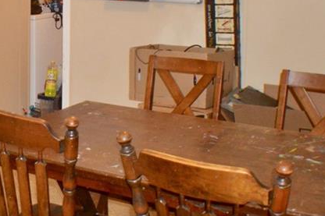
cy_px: 21
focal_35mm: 96
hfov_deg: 20.2
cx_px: -40
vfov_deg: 14.1
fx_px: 866
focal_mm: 26
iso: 800
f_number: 4.2
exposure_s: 1/30
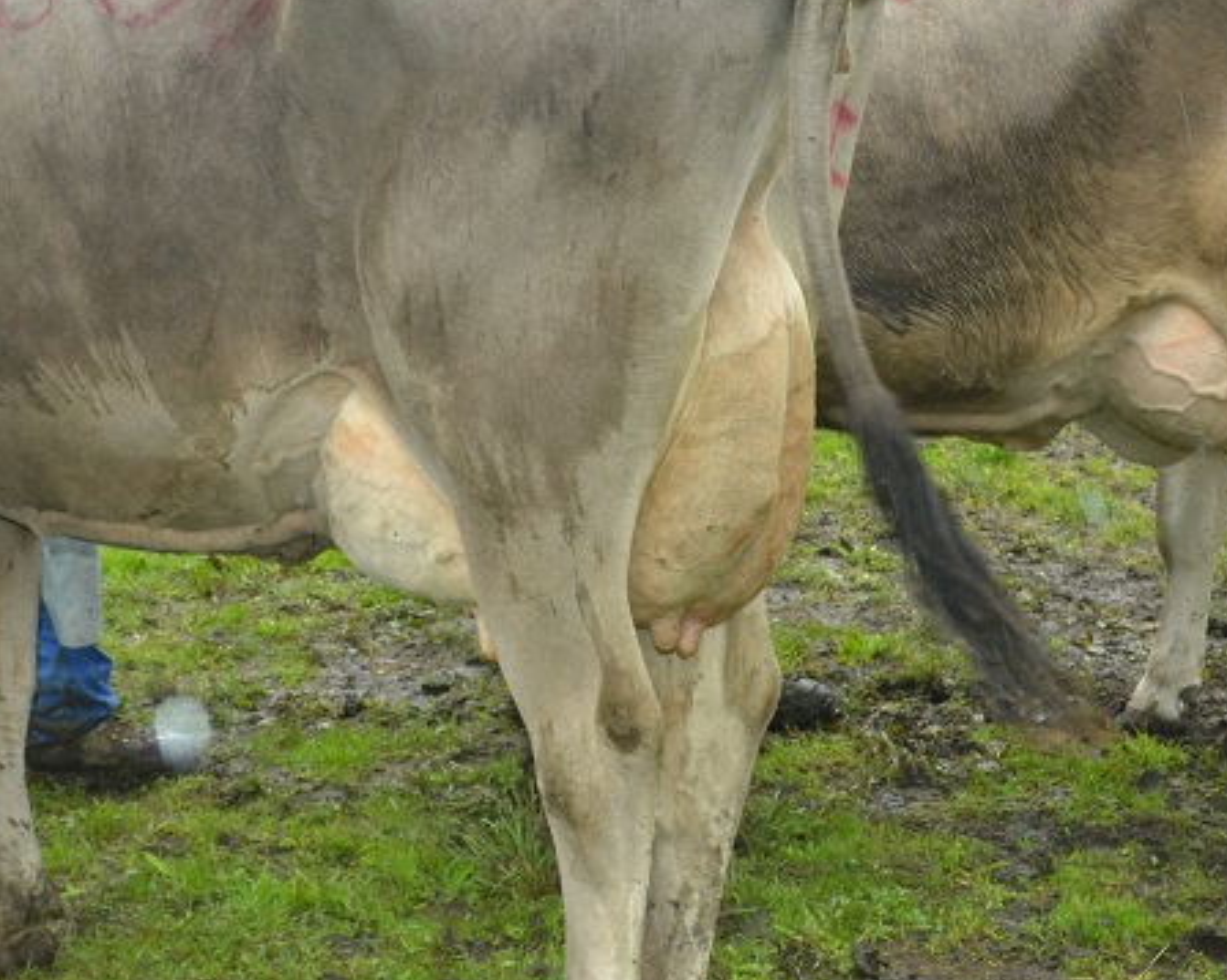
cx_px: 676
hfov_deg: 23.0
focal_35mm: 83
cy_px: 290
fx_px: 3013
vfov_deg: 18.4
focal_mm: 22
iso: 800
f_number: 6.3
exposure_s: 1/200
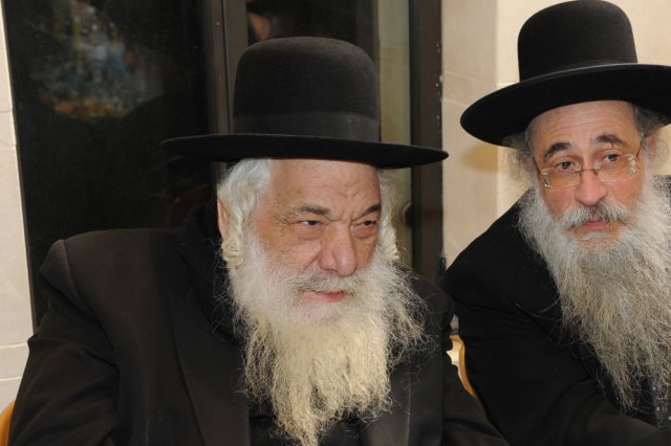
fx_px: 1490
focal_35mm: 80
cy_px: 320
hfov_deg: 25.2
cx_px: 448
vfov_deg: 17.0
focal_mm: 50
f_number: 5.6
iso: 640
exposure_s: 1/125
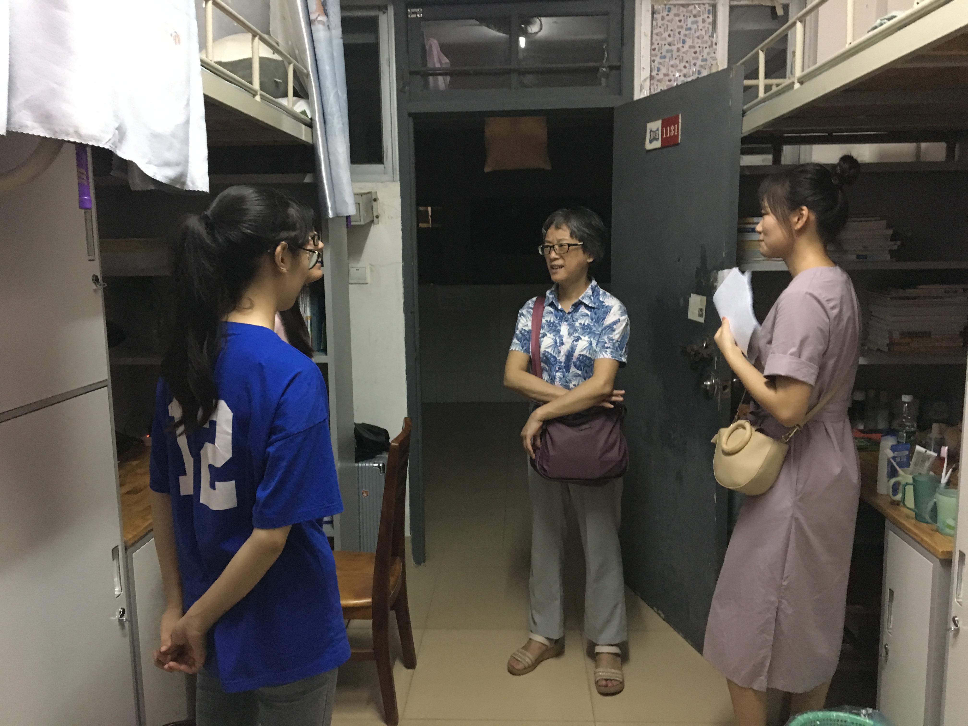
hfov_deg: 61.7
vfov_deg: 48.2
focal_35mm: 29
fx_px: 811
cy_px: 363
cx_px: 484
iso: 400
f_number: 2.2
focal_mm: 4.15
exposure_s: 1/17
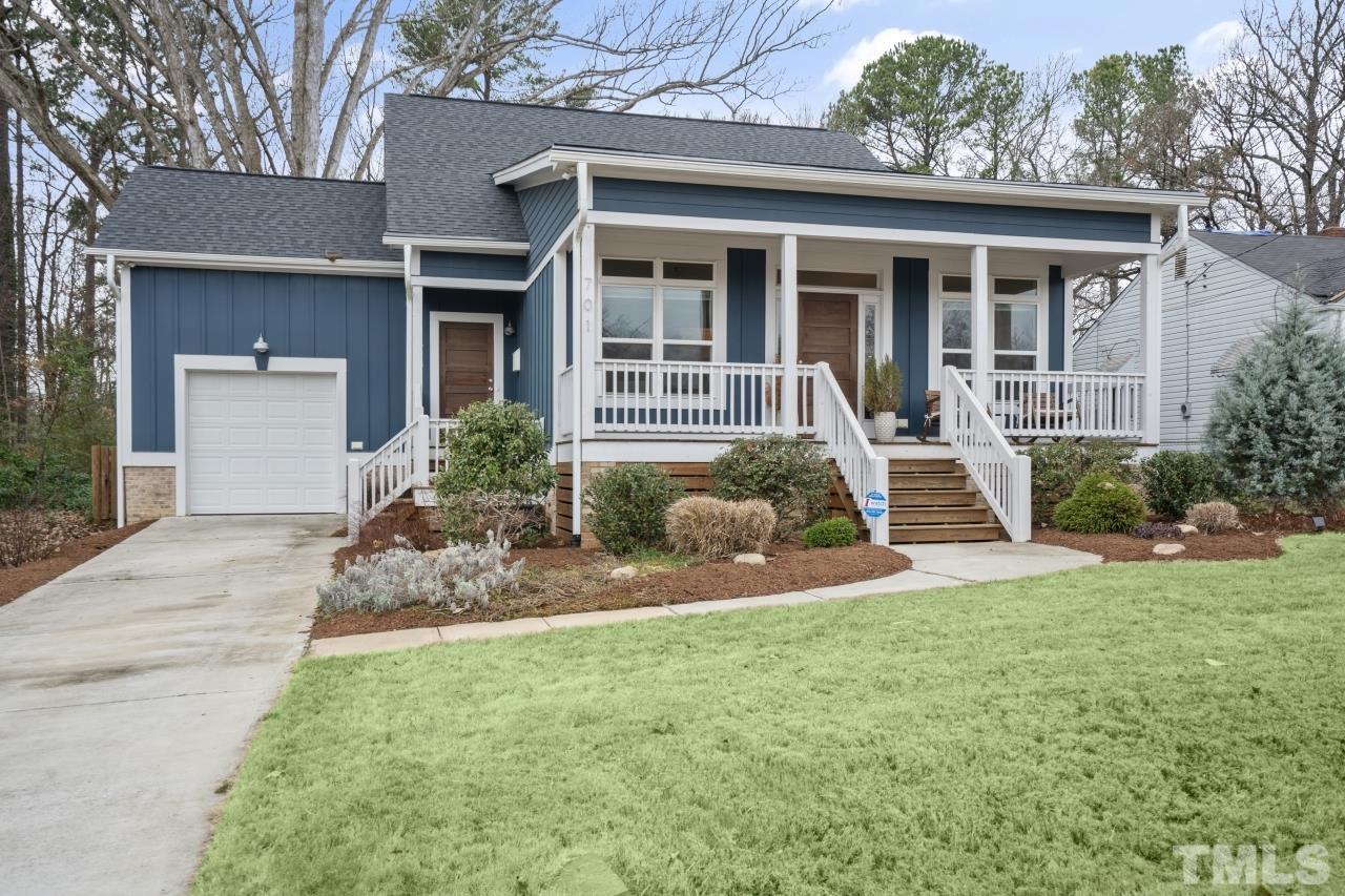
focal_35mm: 30
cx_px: 672
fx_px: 1121
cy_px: 448
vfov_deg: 43.6
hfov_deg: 61.9
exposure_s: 1/25
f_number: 9
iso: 200
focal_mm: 30
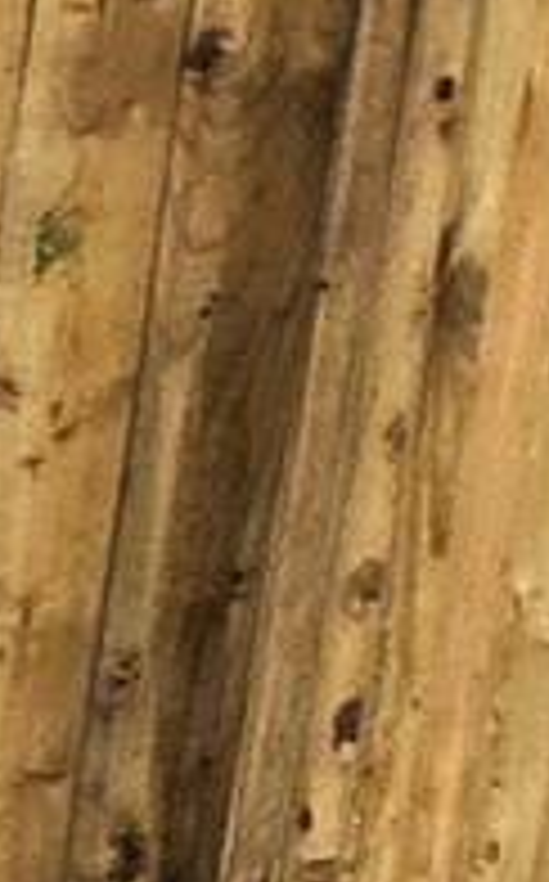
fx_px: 3457
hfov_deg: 4.9
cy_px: 1112
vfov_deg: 14.0
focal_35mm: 144
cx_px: -2920
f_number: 2.2
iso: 50
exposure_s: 1/312
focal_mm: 2.2
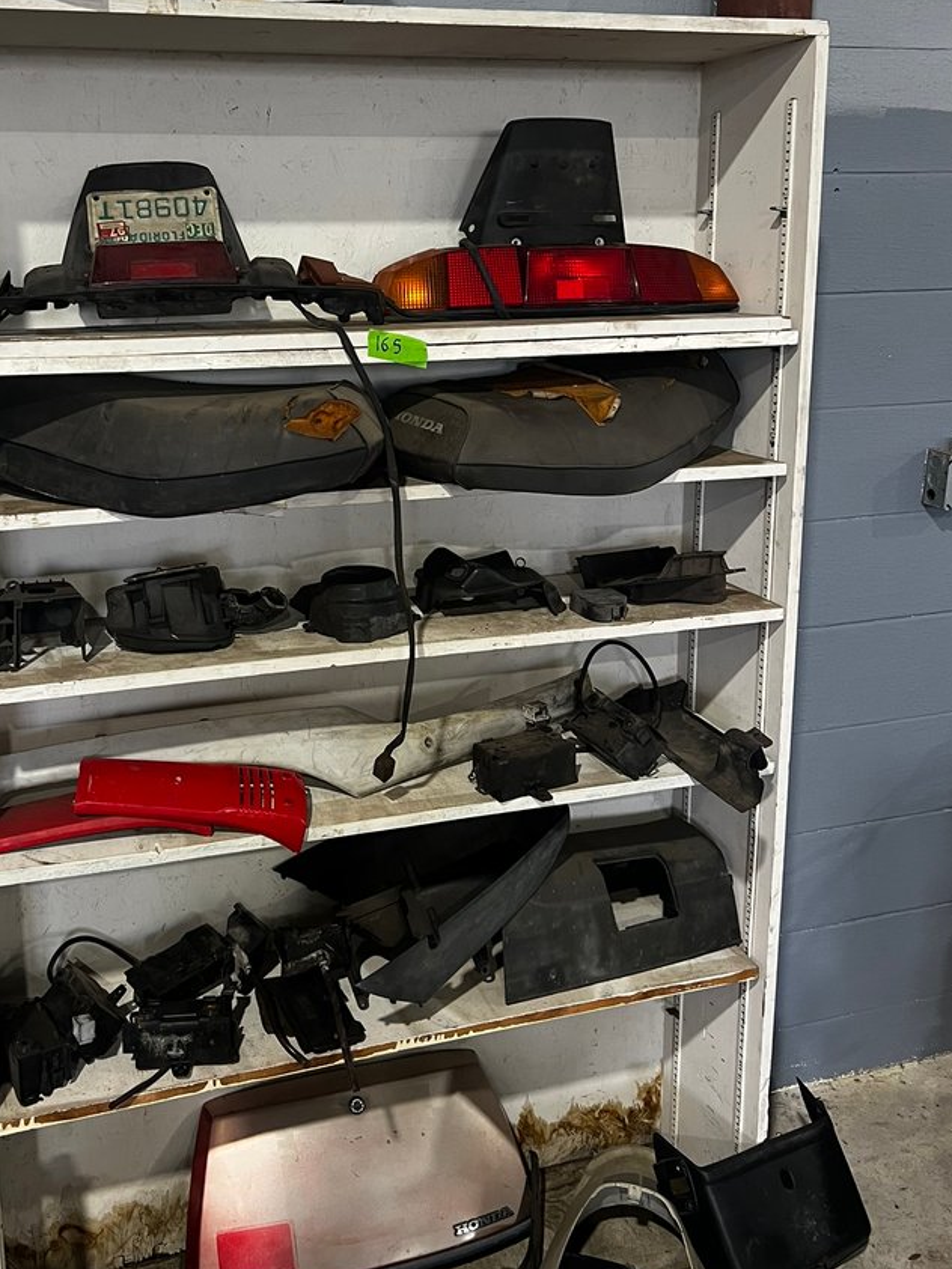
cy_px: 501
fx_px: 1284
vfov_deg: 52.2
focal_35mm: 35
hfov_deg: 40.2
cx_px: 326
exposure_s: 1/60
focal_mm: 5.7
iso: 125
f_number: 1.5
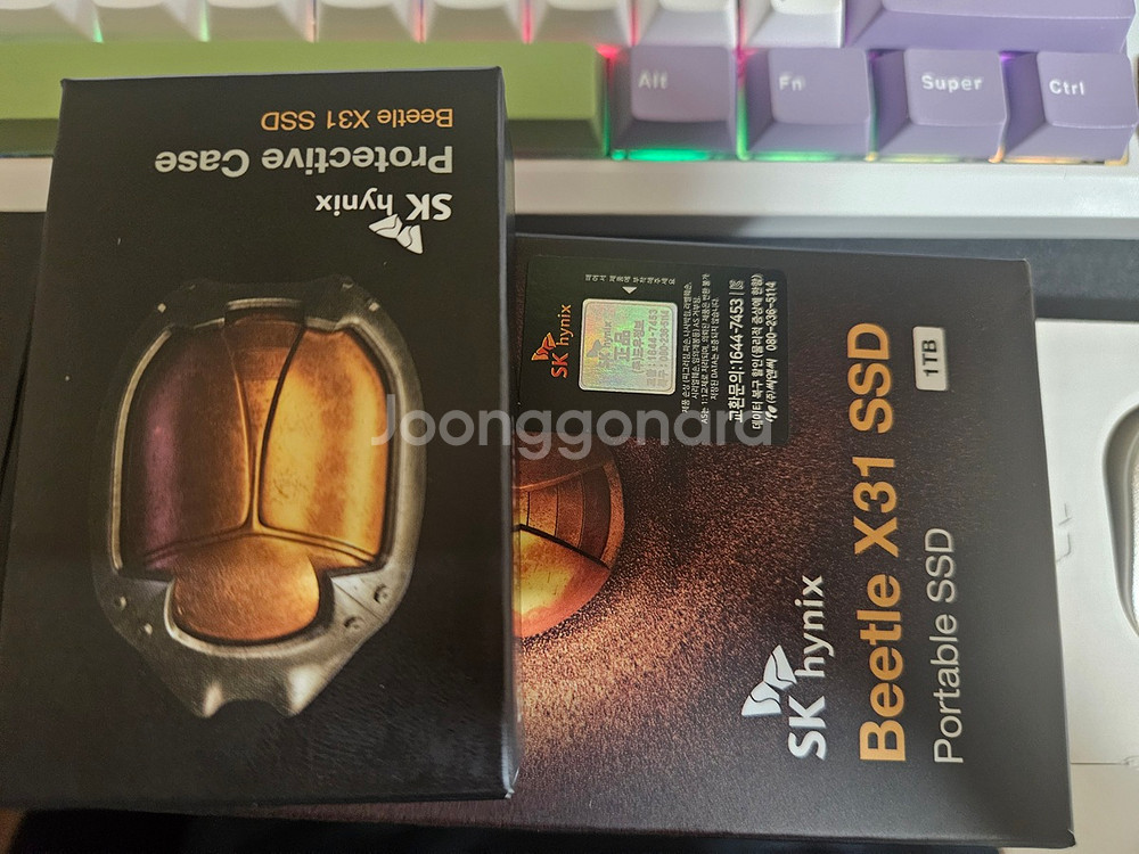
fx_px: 757
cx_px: 570
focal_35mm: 23
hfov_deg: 73.9
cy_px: 427
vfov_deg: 58.9
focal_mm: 5.4
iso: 1000
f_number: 1.8
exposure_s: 1/24
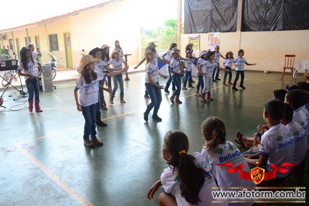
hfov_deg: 67.4
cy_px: 103
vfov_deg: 47.9
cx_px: 154
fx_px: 232
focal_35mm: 27
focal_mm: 18
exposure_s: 1/160
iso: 400
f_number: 6.3
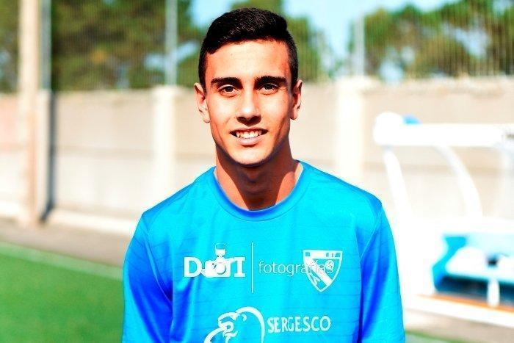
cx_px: 257
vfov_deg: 19.5
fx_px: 1000
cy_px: 172
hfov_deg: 28.8
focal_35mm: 70
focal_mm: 70
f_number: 2.8
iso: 500
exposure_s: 1/4000
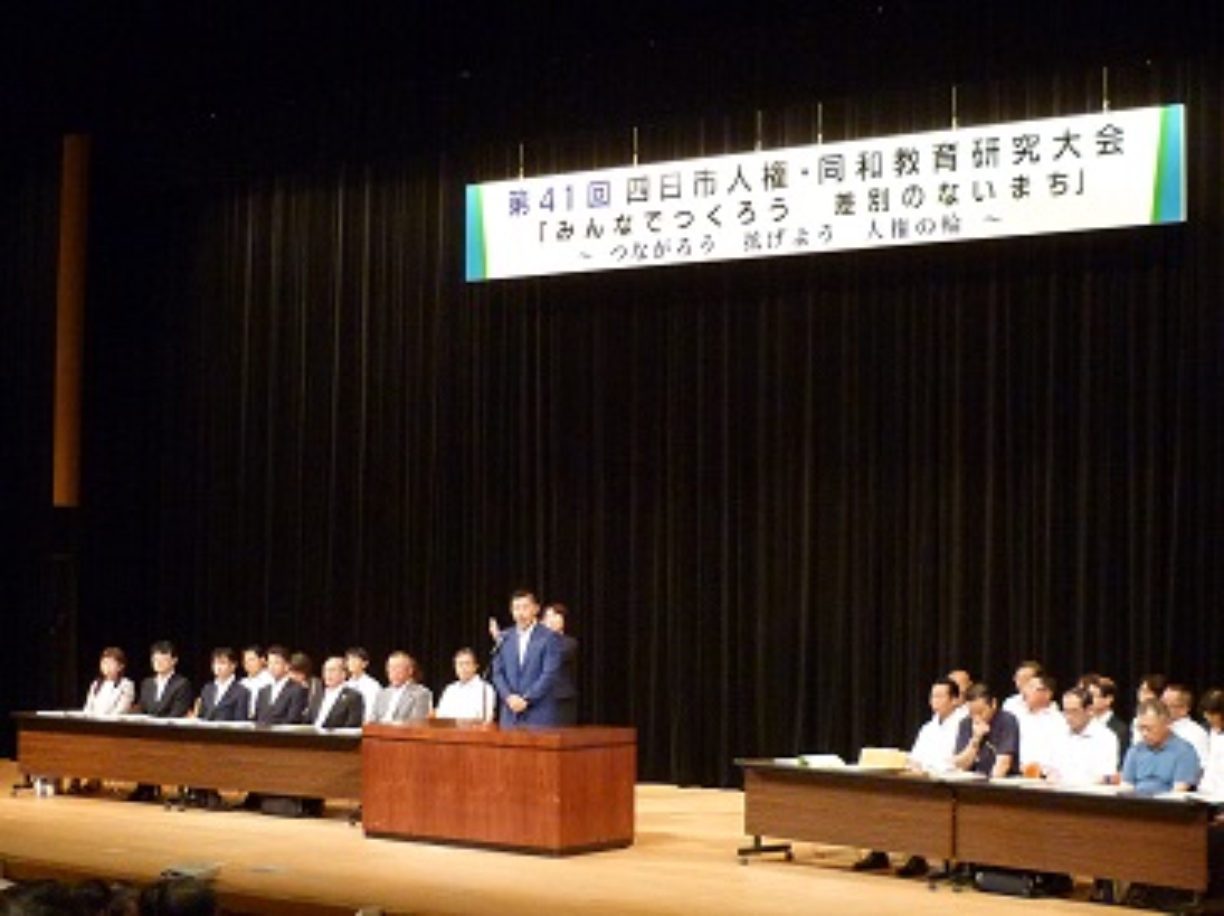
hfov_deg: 30.3
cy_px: 458
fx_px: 2261
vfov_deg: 22.9
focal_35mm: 64
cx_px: 612
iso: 400
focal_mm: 5.9
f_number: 2.9
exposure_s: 1/25
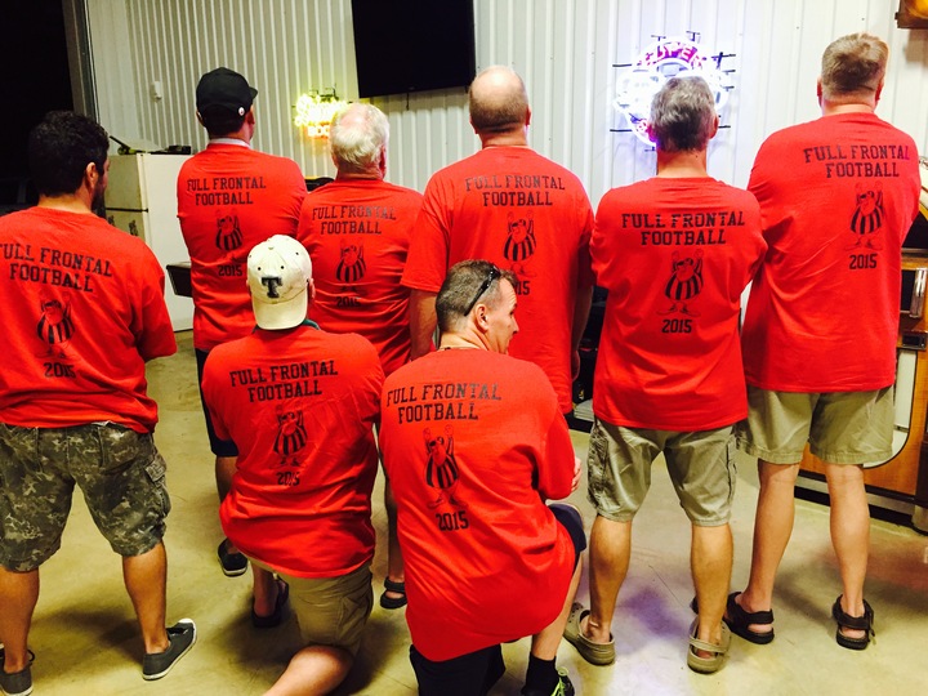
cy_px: 348
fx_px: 777
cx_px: 464
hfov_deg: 61.7
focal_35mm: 29
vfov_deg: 48.2
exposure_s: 1/30
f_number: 2.2
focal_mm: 4.15
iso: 160
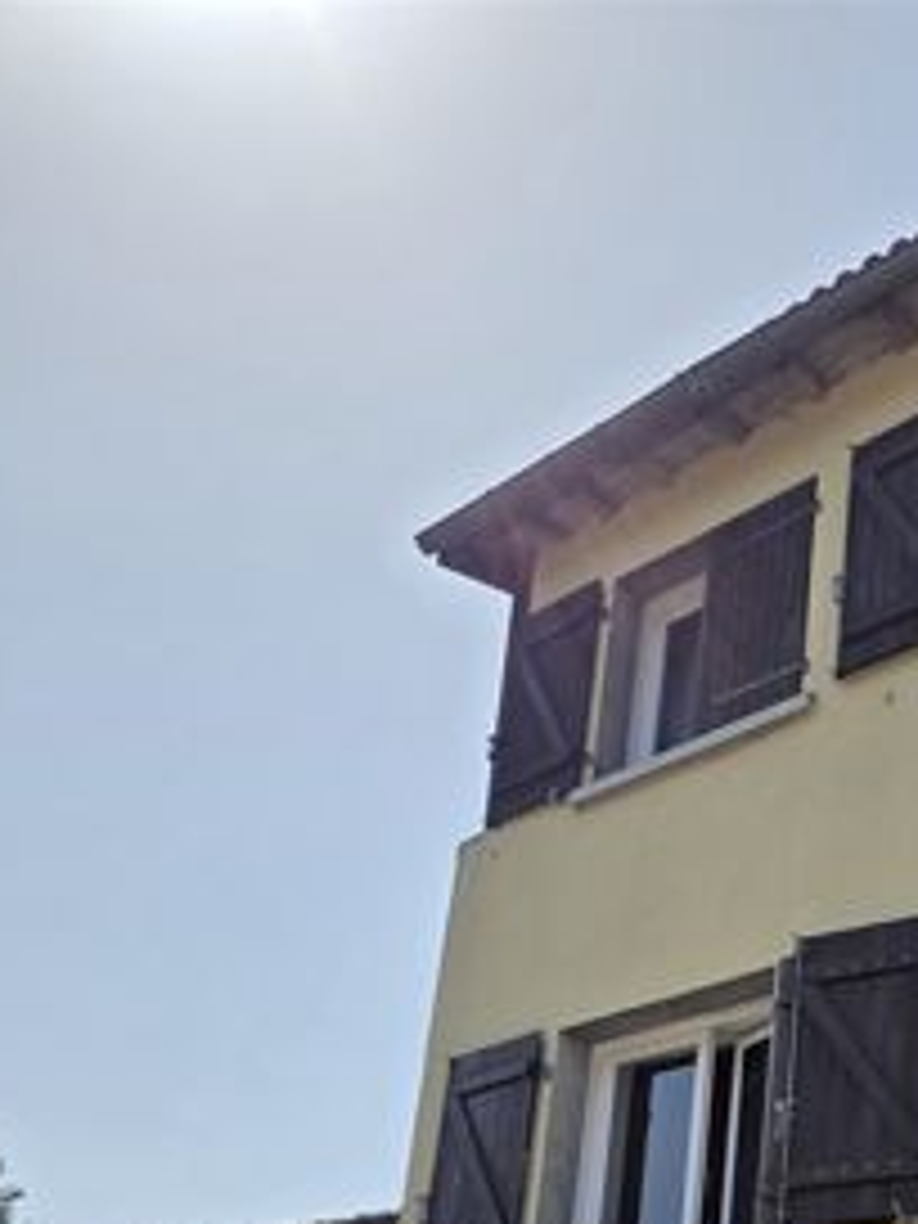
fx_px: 1591
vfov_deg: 38.0
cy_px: 1192
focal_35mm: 45
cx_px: 844
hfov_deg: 30.6
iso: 50
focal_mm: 6.3
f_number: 1.7
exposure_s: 1/7944
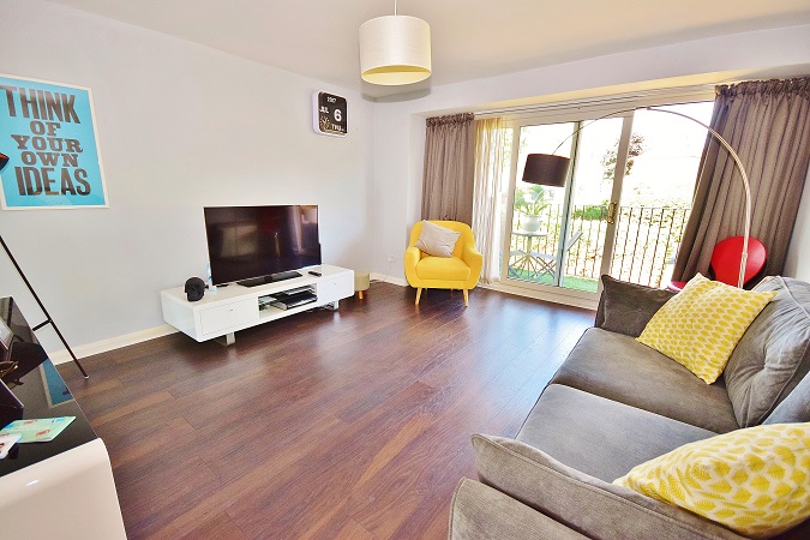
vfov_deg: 77.3
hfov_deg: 100.4
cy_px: 270
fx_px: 337
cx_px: 405
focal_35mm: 15
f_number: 4.5
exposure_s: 1/80
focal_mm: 10
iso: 800
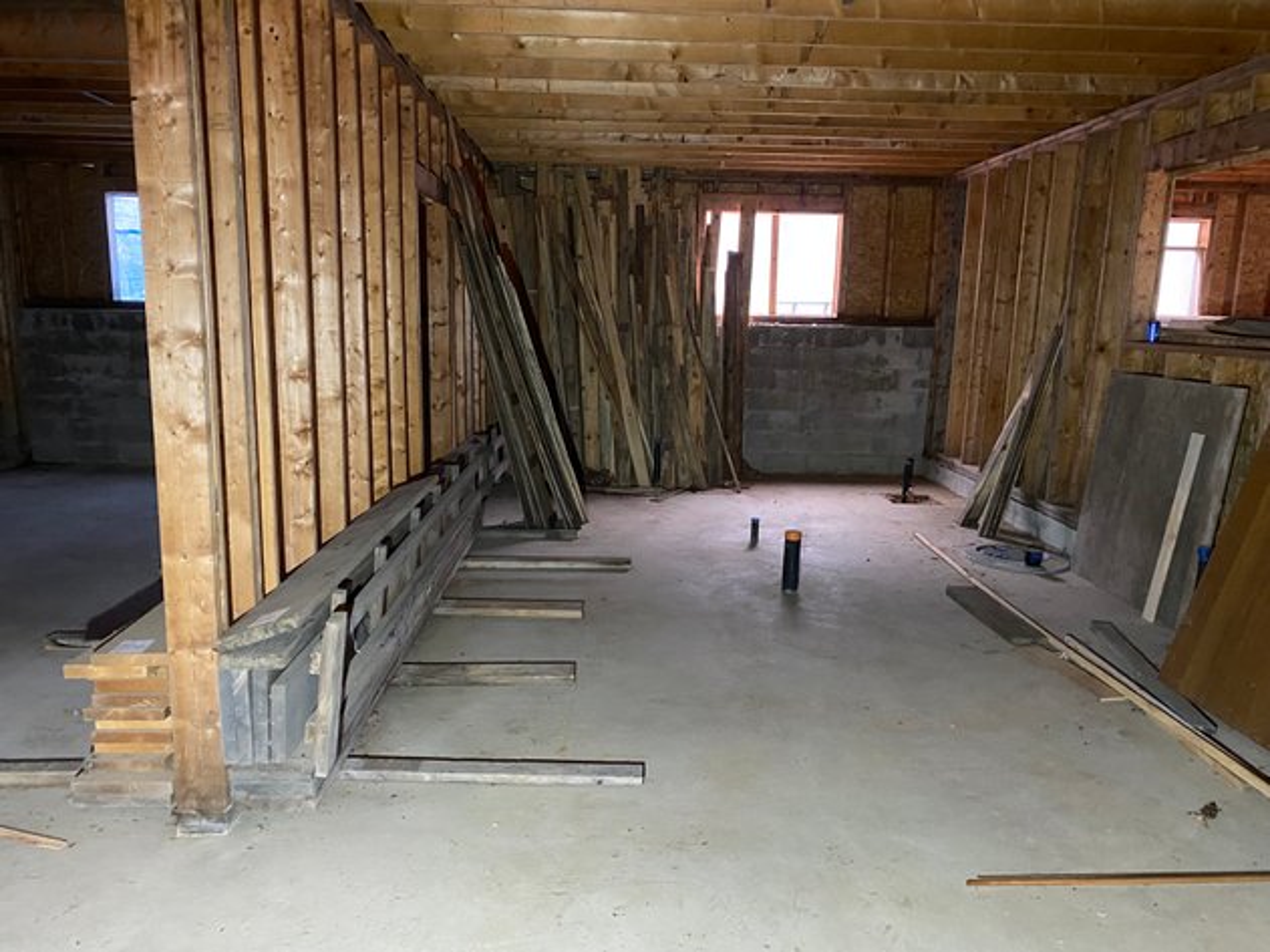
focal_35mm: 26
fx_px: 954
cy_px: 476
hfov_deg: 67.3
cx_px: 635
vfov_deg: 53.0
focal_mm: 4.25
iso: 800
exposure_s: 1/30
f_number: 1.8
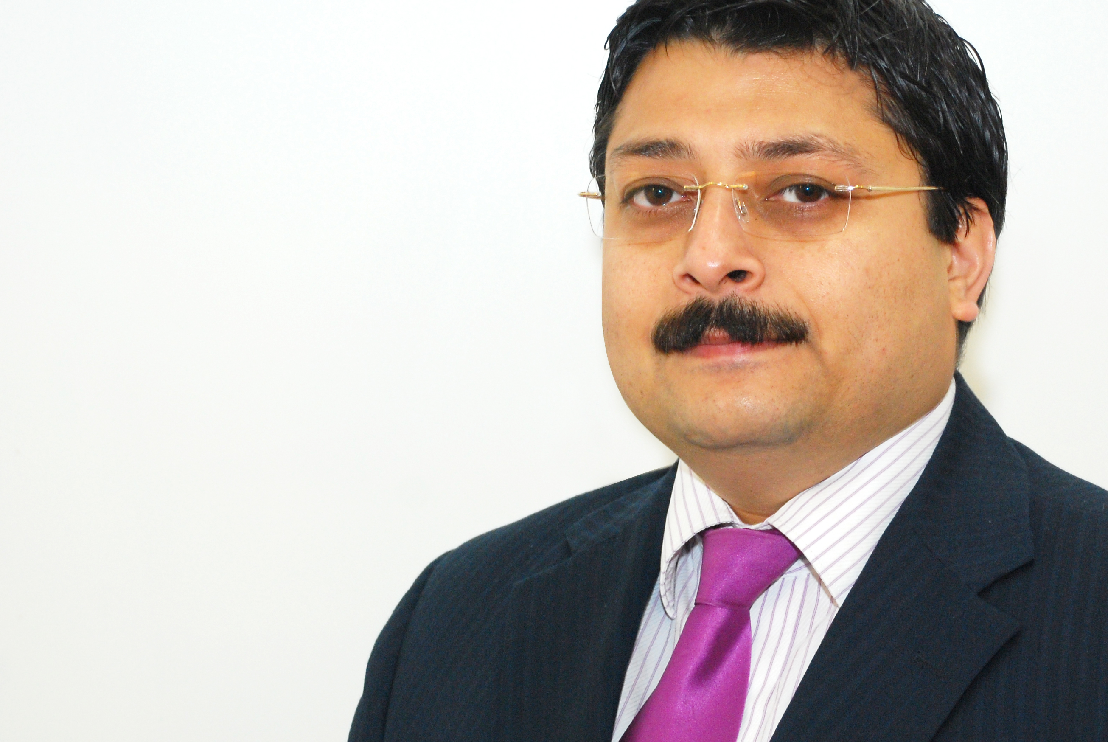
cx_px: 766
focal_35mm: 129
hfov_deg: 15.8
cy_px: 401
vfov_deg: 10.7
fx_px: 3975
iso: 500
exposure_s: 1/40
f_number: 5.3
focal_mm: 58
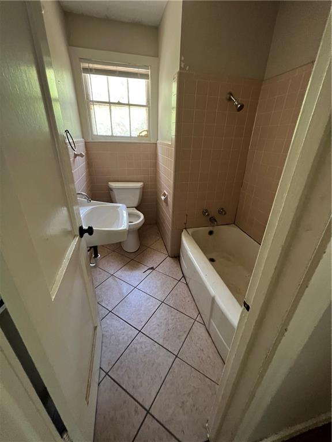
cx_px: 166
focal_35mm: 13
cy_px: 221
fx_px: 166
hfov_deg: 89.9
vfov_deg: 106.2
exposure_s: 1/60
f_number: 1.8
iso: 640
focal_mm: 1.57
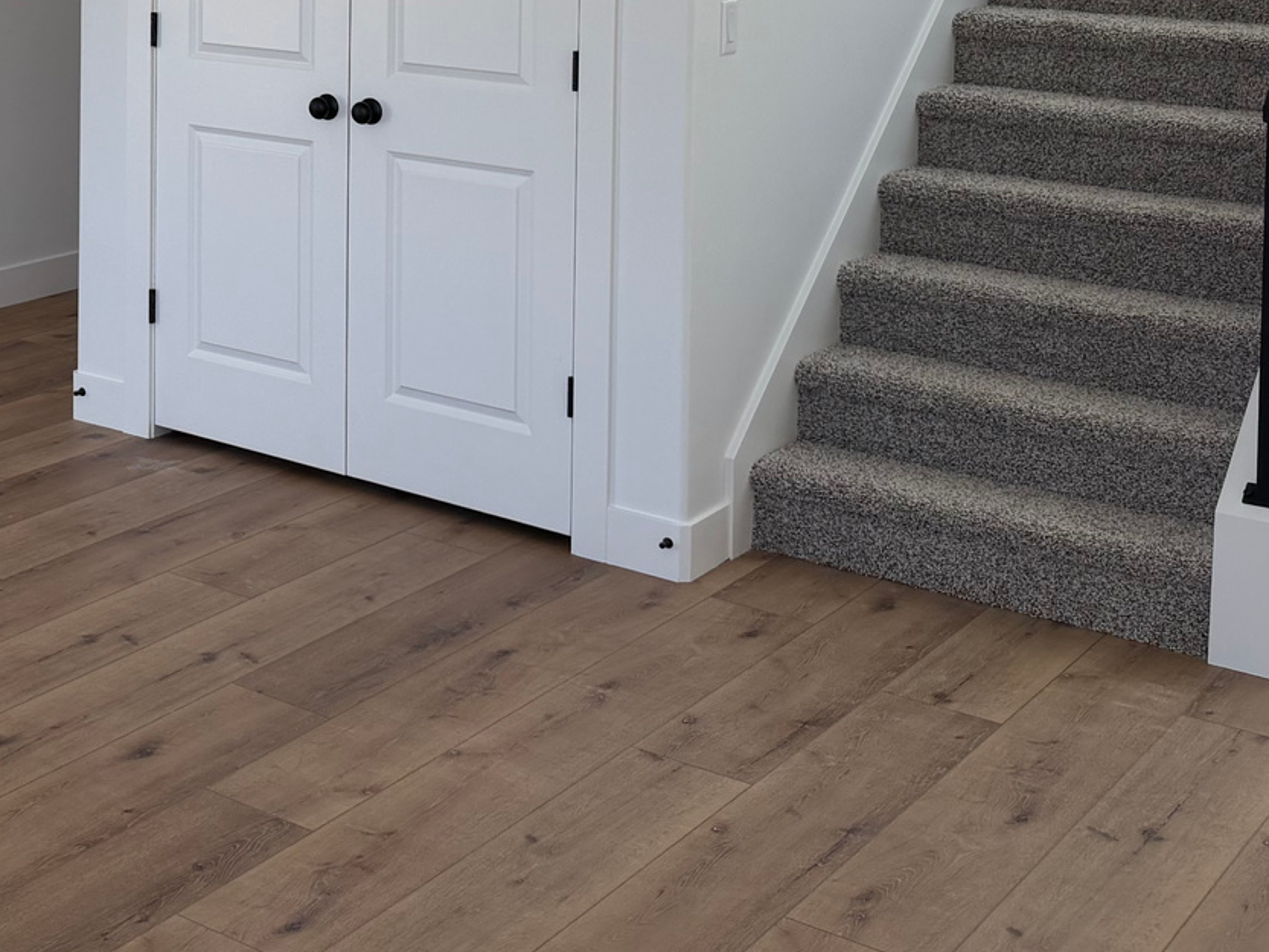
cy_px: -64
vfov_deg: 23.5
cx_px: 15
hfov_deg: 30.5
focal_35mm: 59
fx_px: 2163
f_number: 1.78
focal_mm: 6.76
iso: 100
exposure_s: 1/757
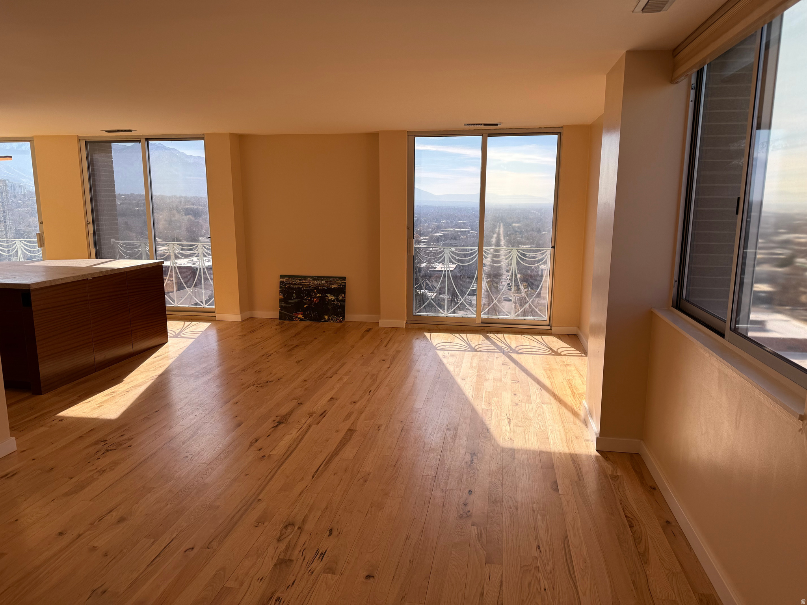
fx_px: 560
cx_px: 404
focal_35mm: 24
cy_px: 302
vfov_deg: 56.8
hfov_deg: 71.6
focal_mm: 6.76
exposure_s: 1/1250
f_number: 1.78
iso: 80
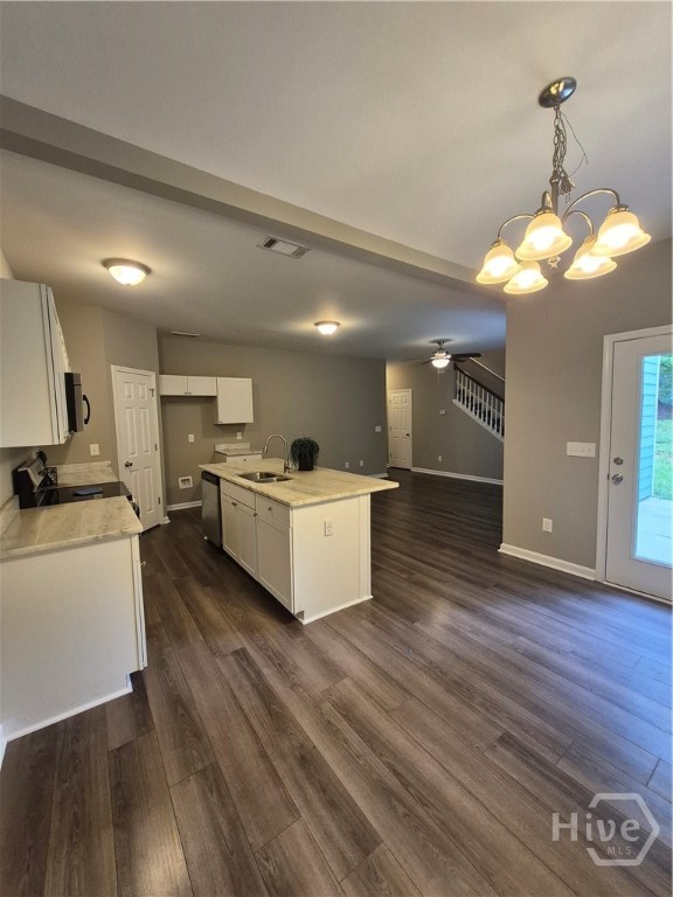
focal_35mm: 13
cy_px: 448
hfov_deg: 89.9
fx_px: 337
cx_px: 336
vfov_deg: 106.2
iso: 160
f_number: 2.2
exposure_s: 1/60
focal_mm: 1.74
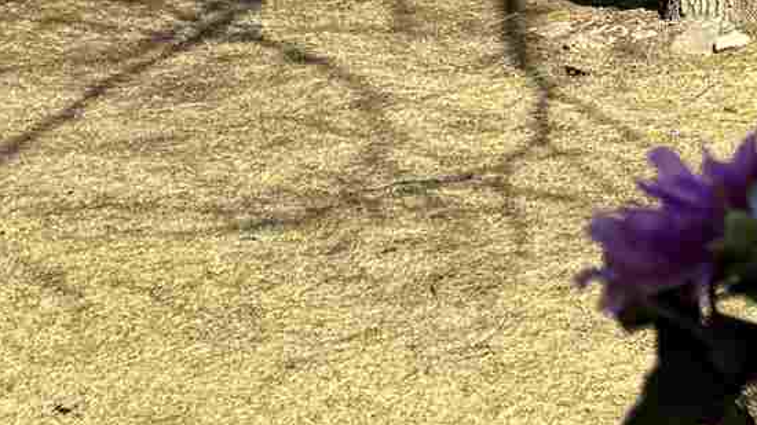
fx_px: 2930
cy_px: -860
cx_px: 1649
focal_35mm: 146
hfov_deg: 12.4
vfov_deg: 7.3
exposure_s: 1/1923
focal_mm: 6.76
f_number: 1.78
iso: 80
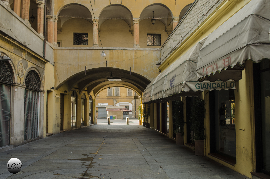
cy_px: 90
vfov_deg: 34.1
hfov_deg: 49.6
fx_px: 292
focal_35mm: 39
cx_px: 135
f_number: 6.3
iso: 320
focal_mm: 26
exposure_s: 1/100
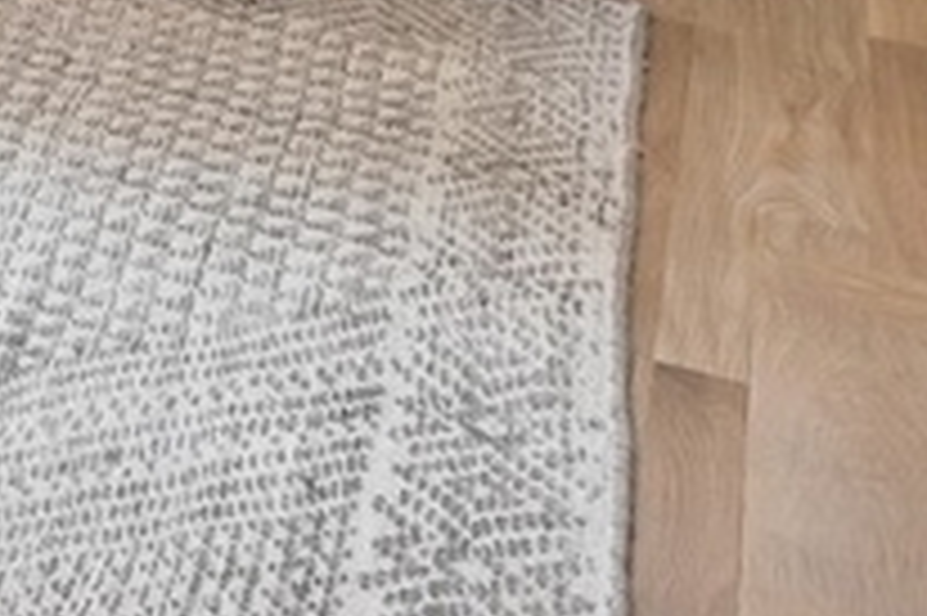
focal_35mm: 118
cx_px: -1292
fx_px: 3036
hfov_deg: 13.1
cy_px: -1308
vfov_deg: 9.1
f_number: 9.5
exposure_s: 1/15
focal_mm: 15
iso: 200
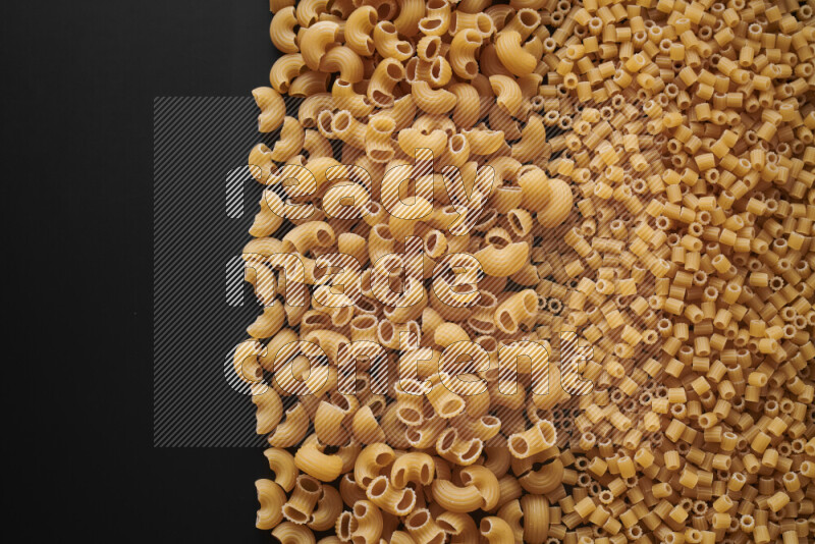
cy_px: 272
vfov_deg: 27.0
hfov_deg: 39.6
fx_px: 1132
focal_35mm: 50
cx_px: 408
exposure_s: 1/100
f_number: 8
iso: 160
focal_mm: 50
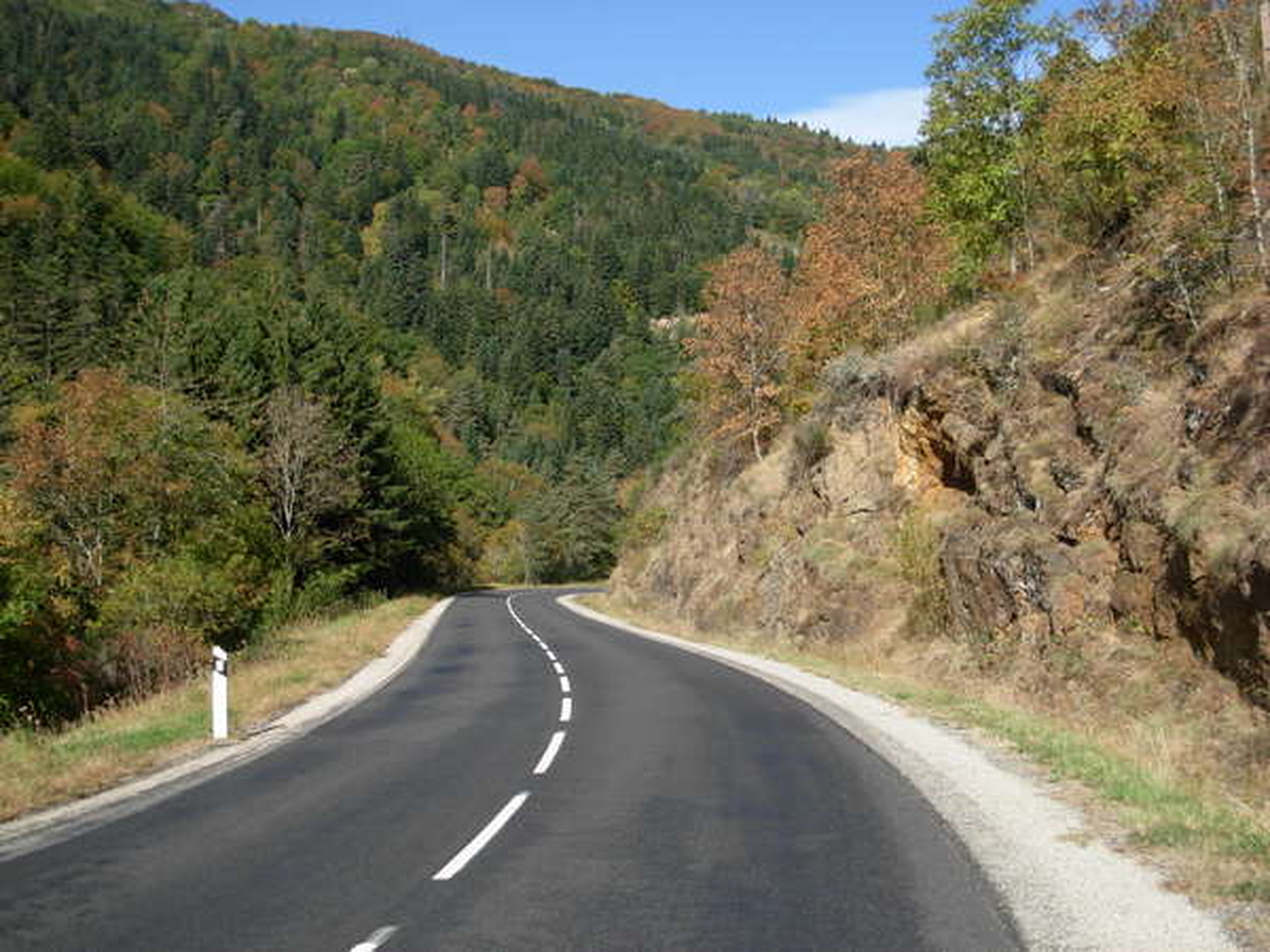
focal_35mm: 38
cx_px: 635
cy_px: 476
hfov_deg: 49.0
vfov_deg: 37.7
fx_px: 1394
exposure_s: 1/939
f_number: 2.9
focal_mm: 6.3
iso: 79
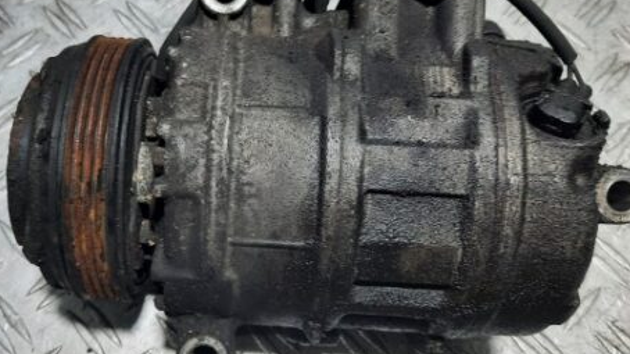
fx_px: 601
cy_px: 161
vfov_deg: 32.8
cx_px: 247
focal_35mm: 36
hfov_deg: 54.8
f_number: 2
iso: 50
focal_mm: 4.6
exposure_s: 1/50
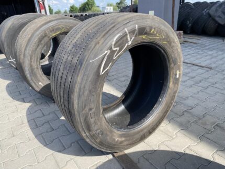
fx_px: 169
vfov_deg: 53.1
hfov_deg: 67.3
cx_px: 112
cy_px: 84
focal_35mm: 26
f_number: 1.8
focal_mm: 4.25
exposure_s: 1/747
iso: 32
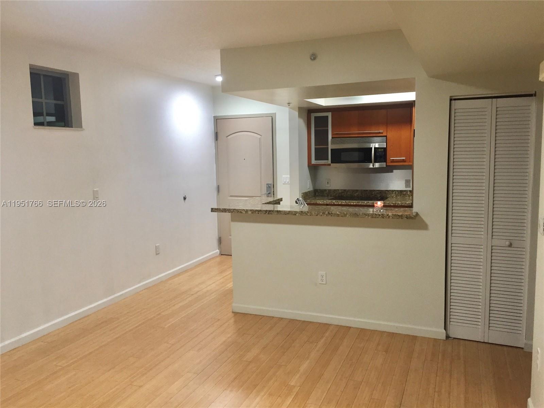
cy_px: 204
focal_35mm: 29
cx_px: 272
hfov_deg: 61.7
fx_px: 456
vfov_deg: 48.2
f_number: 2.2
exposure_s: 1/30
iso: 100
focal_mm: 4.15
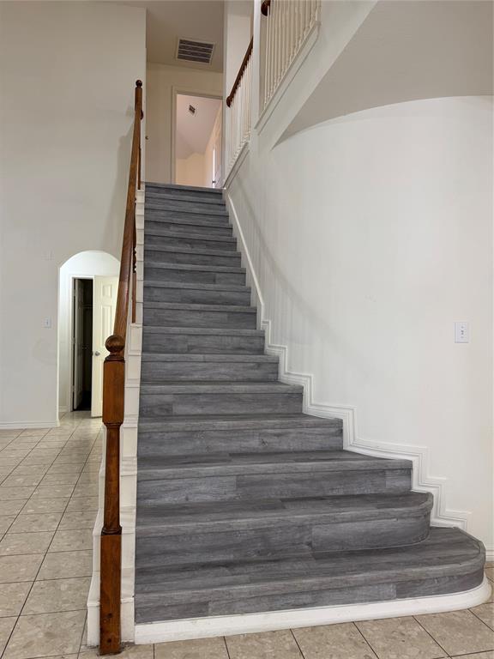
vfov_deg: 71.6
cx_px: 247
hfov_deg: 56.8
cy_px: 330
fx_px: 457
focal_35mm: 24
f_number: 1.78
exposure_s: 1/60
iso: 125
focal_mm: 6.76
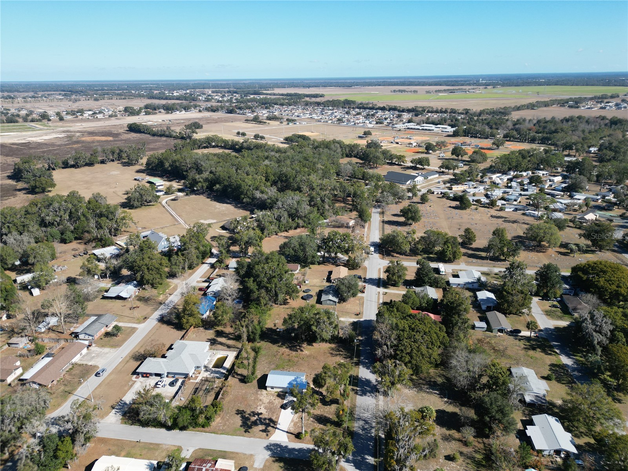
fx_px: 435
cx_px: 314
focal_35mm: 24
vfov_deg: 56.8
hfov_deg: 71.6
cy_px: 236
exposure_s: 1/2500
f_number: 1.7
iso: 140
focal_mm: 6.72
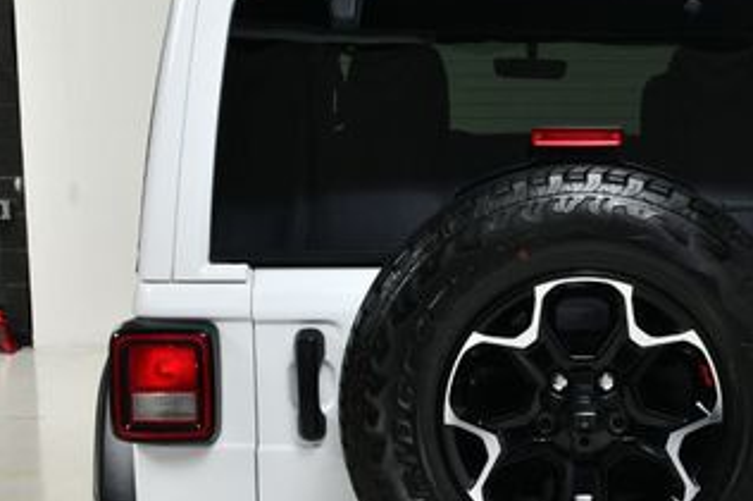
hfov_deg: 25.4
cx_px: 570
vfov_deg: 17.2
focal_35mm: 79
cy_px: 360
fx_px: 1651
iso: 100
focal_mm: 26
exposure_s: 1/160
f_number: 13
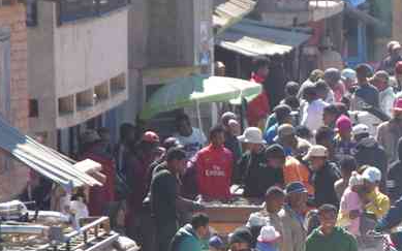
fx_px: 6134
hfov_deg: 3.7
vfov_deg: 2.3
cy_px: 124
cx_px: 411
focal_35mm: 560
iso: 800
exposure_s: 1/200
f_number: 9
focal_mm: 142.5
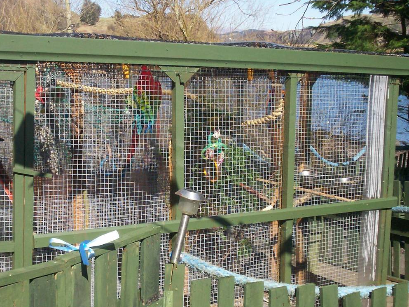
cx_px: 165
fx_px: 685
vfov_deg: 25.2
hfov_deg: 33.1
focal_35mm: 58
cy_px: 177
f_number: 4.5
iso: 100
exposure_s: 1/492
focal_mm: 5.9
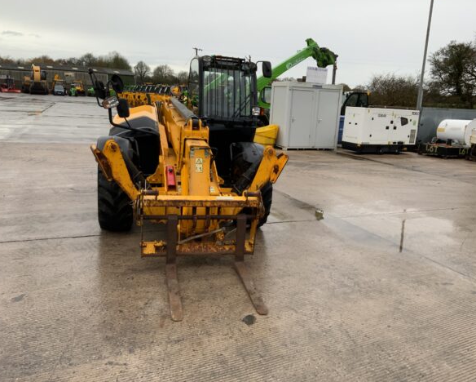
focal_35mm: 31
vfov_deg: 47.2
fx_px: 437
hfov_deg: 57.1
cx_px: 250
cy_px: 187
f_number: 1.8
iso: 32
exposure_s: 1/122
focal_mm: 3
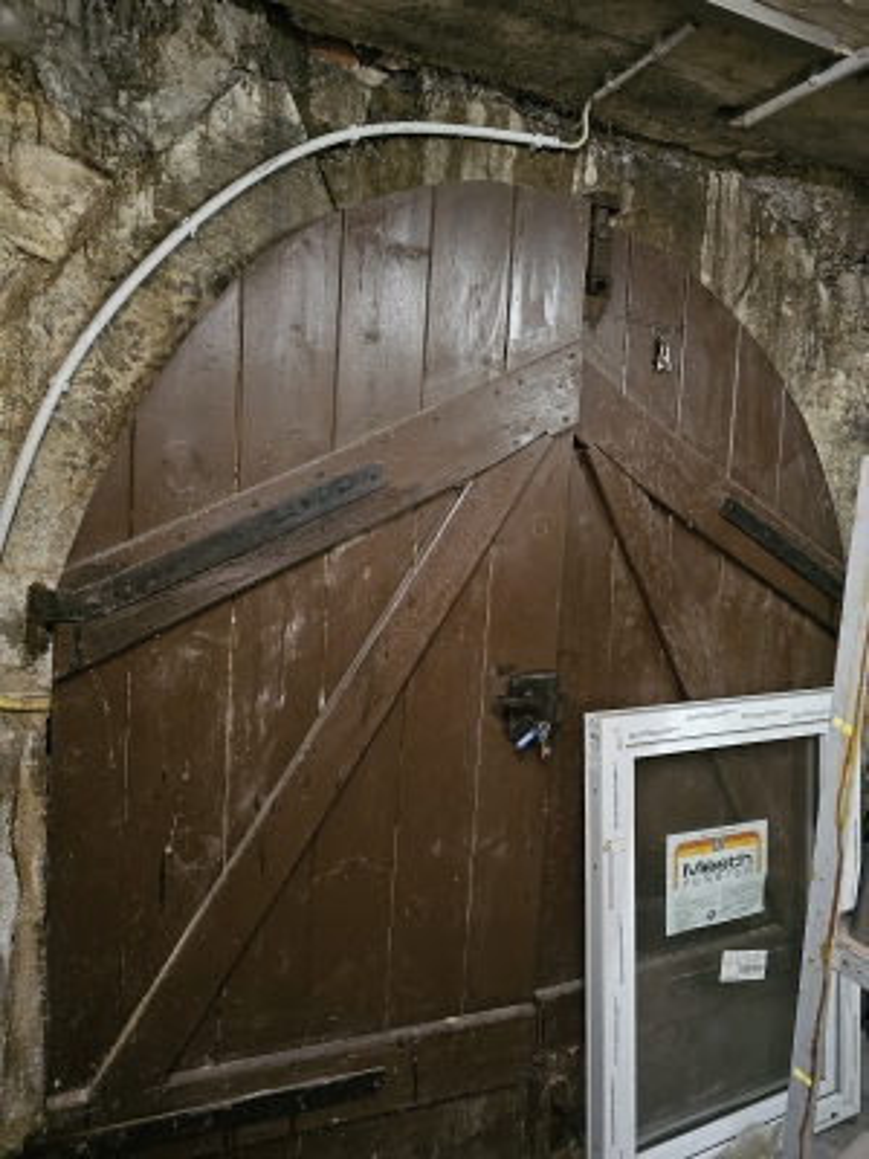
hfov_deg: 58.9
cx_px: 434
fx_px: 770
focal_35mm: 23
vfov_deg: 73.9
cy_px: 580
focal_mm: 6.3
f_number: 1.7
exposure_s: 1/17
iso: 2000
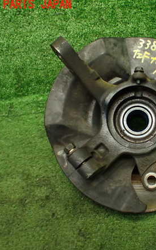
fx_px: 293
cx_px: 138
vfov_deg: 46.2
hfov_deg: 28.7
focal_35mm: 43
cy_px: 124
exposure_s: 1/125
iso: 640
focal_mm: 5.4
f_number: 2.3
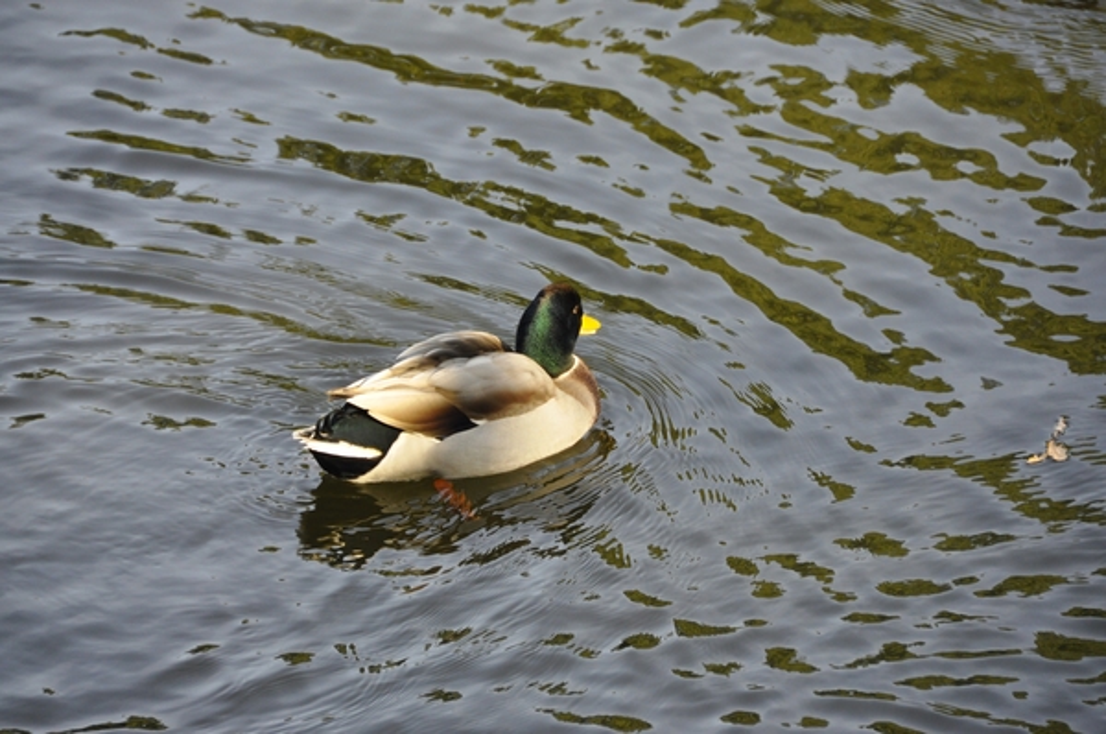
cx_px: 553
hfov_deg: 6.9
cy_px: 367
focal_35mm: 300
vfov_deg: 4.6
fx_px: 9202
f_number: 5.6
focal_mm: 200
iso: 1100
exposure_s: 1/500
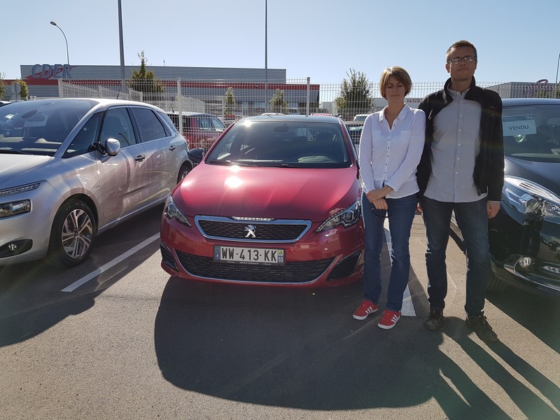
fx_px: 421
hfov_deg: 67.3
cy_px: 210
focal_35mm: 26
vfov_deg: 53.1
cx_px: 280
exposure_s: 1/2096
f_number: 1.7
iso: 40
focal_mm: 4.2
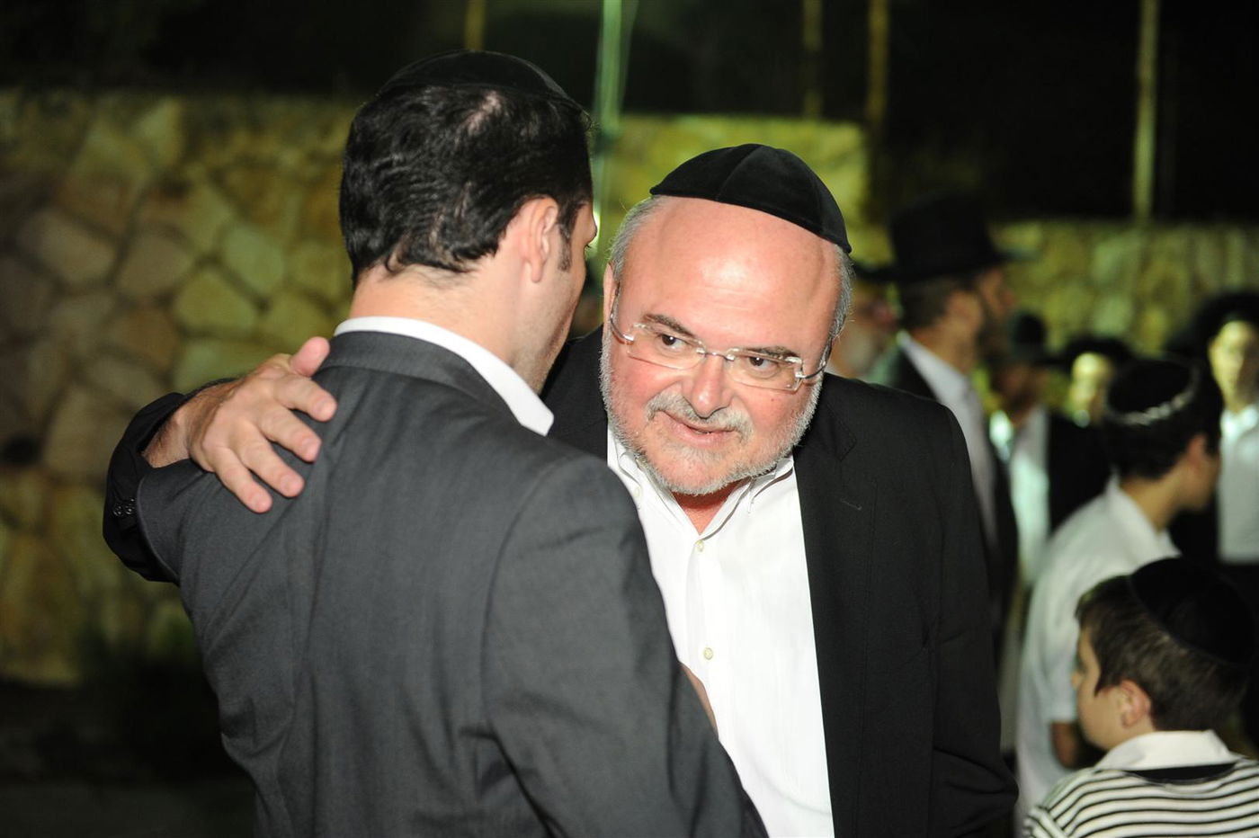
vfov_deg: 20.6
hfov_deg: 30.5
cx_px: 630
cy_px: 419
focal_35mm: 66
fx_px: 2307
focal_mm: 66
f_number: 3.2
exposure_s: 1/125
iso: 1250
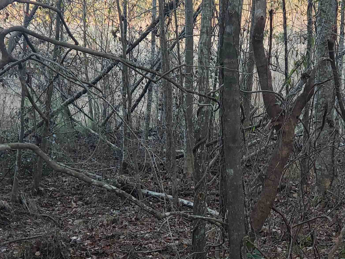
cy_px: 151
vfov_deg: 14.5
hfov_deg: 19.2
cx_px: 222
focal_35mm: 102
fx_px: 1017
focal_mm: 6
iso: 80
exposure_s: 1/25
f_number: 2.4
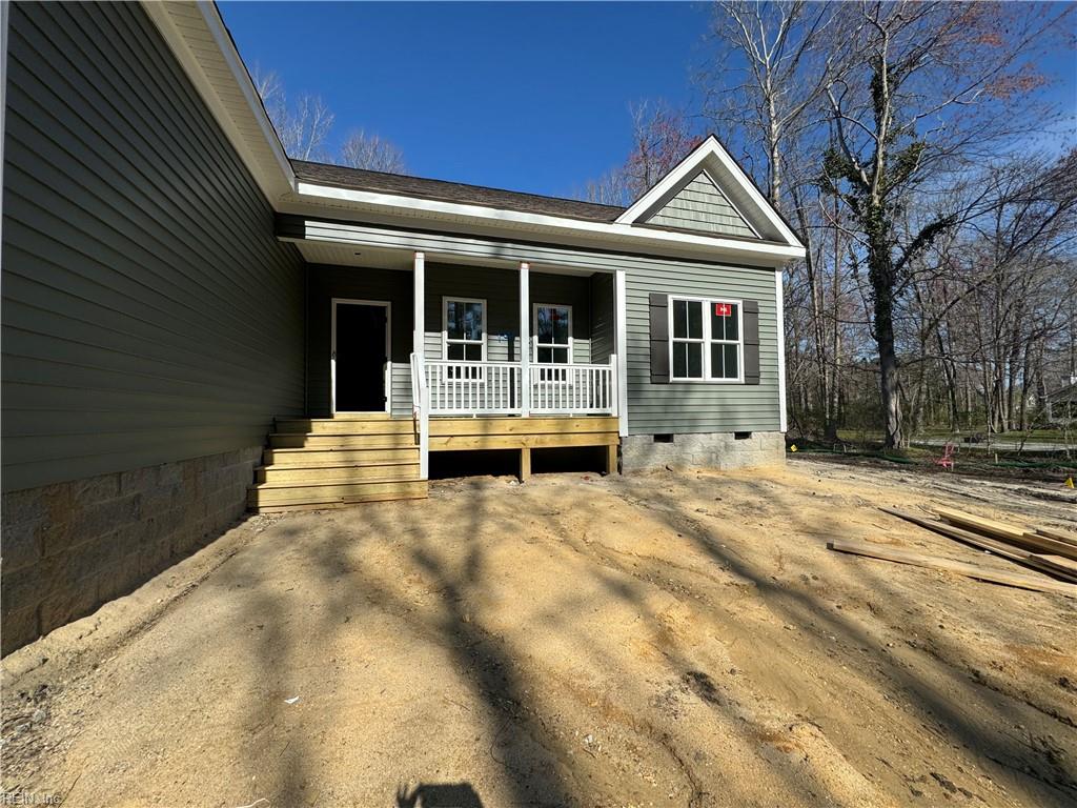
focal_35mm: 14
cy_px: 404
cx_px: 538
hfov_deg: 102.1
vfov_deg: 85.7
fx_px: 436
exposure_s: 1/2674
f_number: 2.2
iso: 50
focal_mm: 2.22
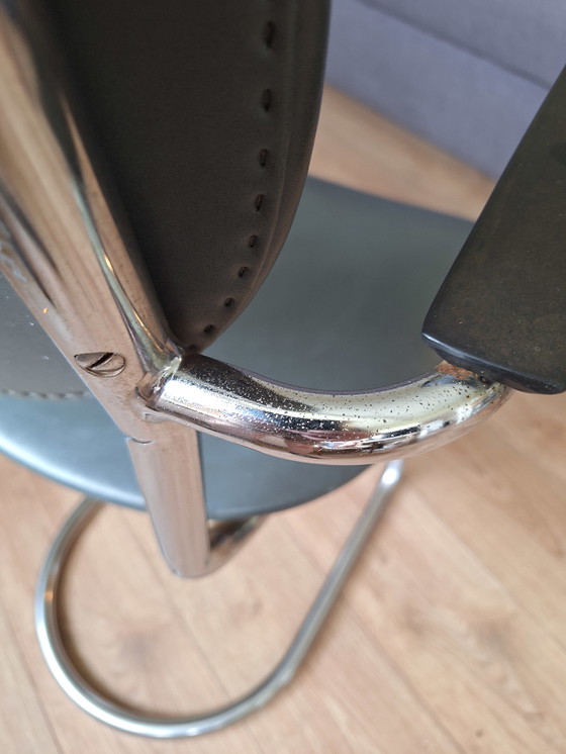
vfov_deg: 73.9
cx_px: 283
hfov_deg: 58.9
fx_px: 501
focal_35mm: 23
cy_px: 377
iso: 200
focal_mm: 5.54
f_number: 1.8
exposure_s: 1/33
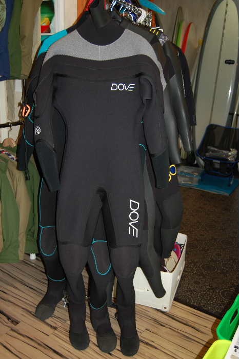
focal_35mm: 34
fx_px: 344
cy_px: 180
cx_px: 120
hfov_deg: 38.3
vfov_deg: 55.1
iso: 400
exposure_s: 1/60
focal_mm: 23
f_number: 3.8
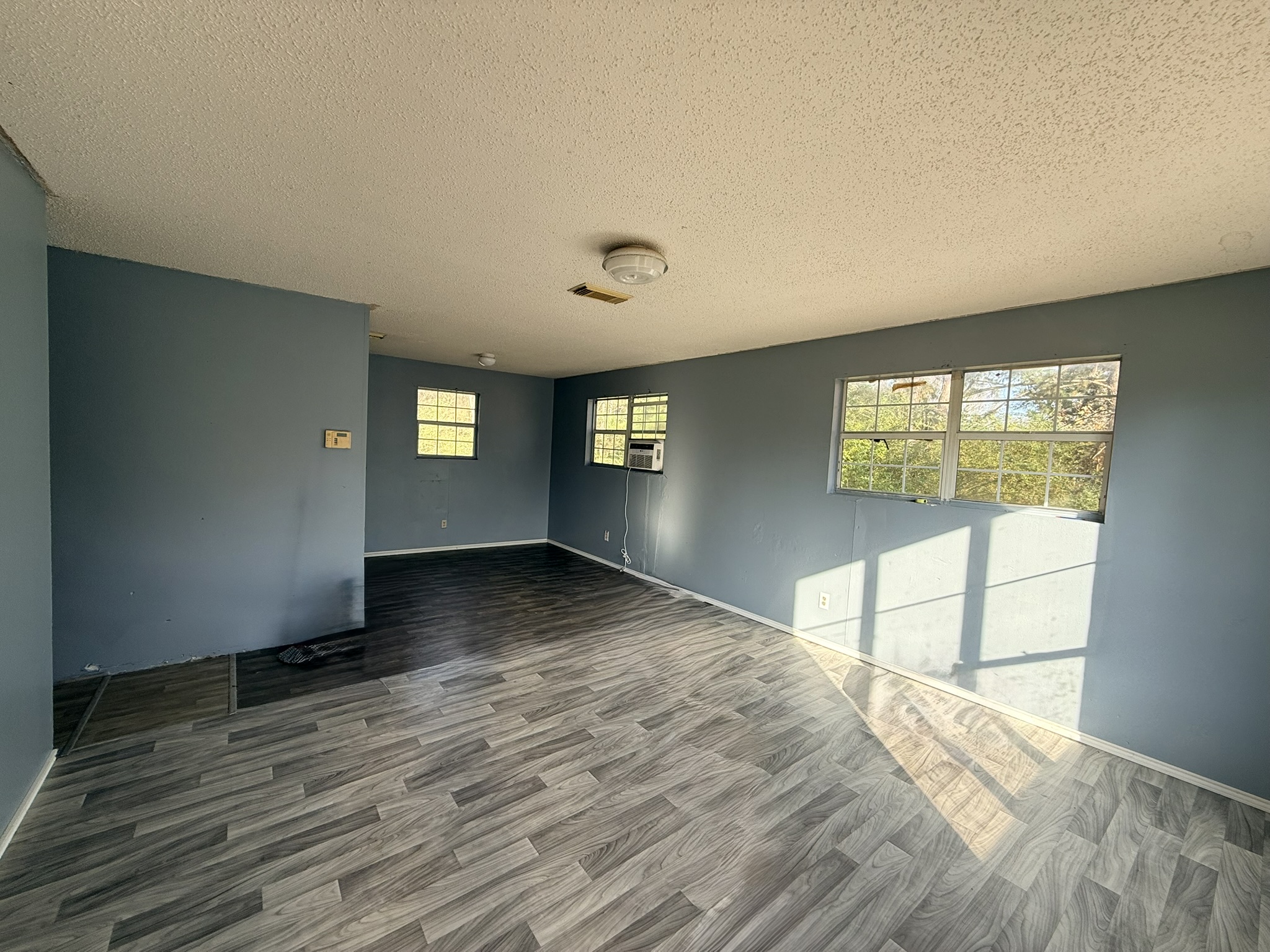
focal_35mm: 14
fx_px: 514
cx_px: 635
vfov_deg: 85.7
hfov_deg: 102.1
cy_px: 476
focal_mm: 2.22
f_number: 2.2
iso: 64
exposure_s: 1/173
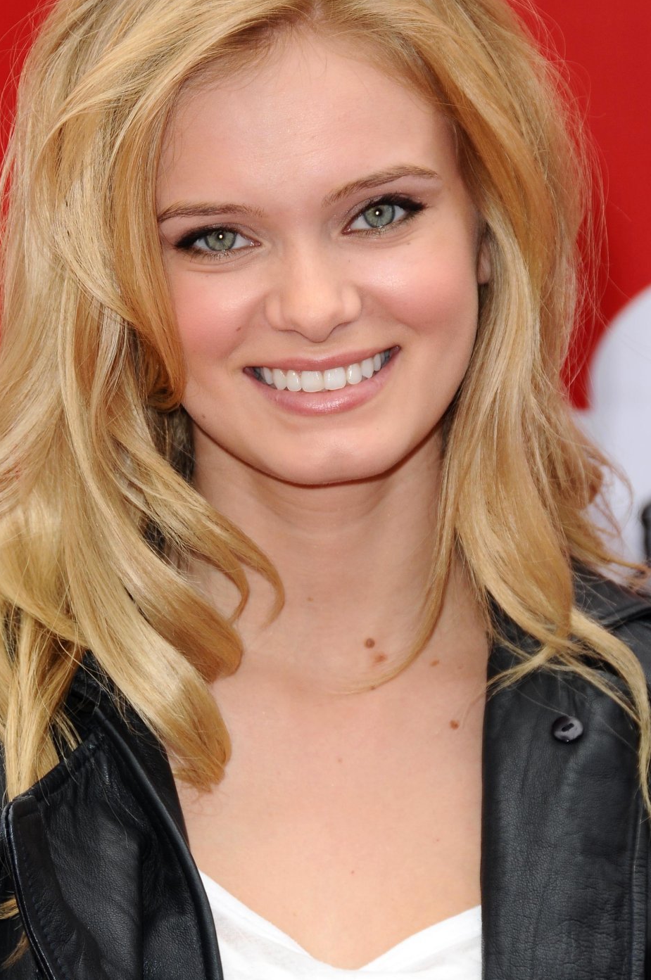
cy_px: 439
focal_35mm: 249
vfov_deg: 8.3
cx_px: 313
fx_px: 6772
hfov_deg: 5.5
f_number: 8
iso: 250
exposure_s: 1/250
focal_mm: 120
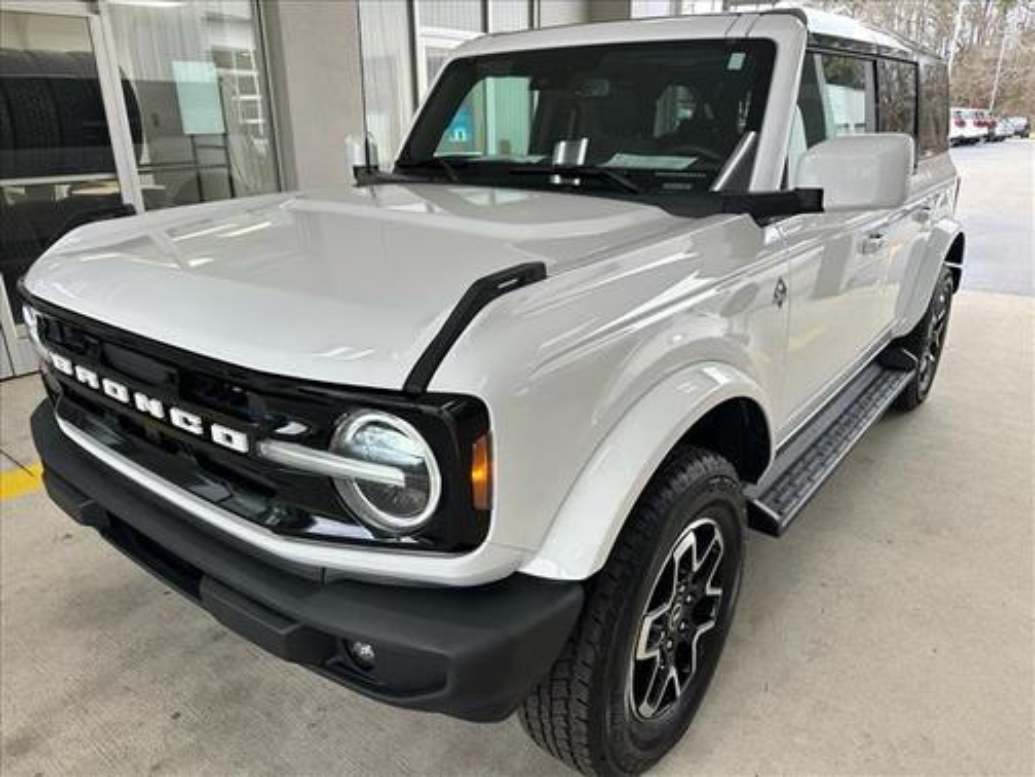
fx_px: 718
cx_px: 518
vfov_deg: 56.8
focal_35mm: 24
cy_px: 388
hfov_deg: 71.6
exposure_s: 1/120
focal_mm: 6.86
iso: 64
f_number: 1.78
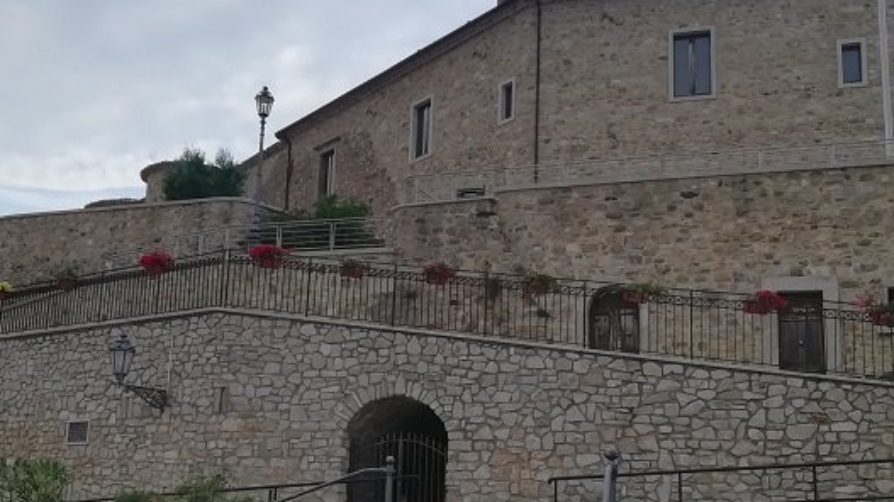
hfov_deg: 47.3
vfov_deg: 27.6
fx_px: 1019
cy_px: 317
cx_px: 404
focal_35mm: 43
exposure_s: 1/396
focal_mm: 3.21
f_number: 2.2
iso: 50
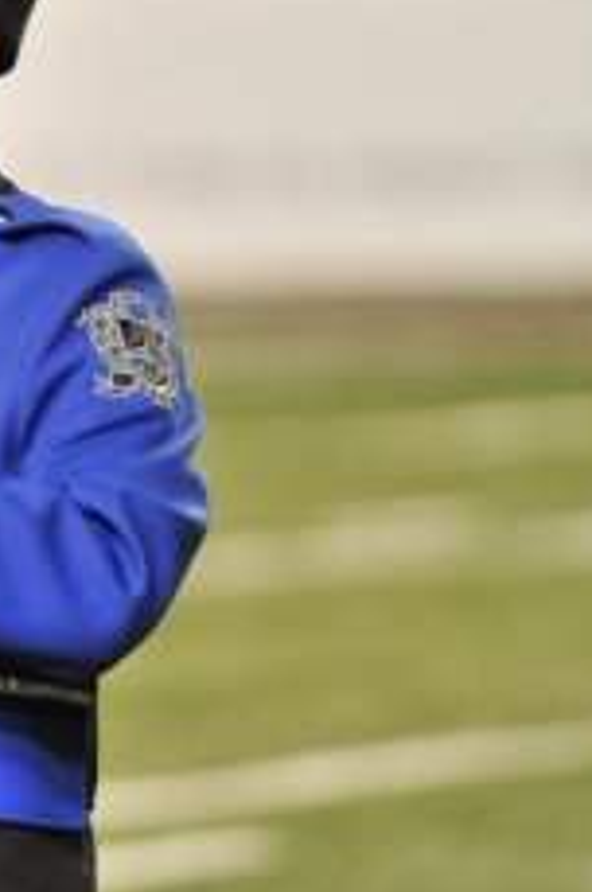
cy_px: 643
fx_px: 19445
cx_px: -138
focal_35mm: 786
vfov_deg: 2.6
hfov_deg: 1.7
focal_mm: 200
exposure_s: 1/400
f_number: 2.8
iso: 1600
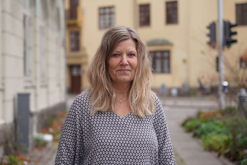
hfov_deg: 22.6
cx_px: 124
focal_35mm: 90
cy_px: 82
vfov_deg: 15.2
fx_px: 617
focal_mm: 90
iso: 200
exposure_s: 1/160
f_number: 4
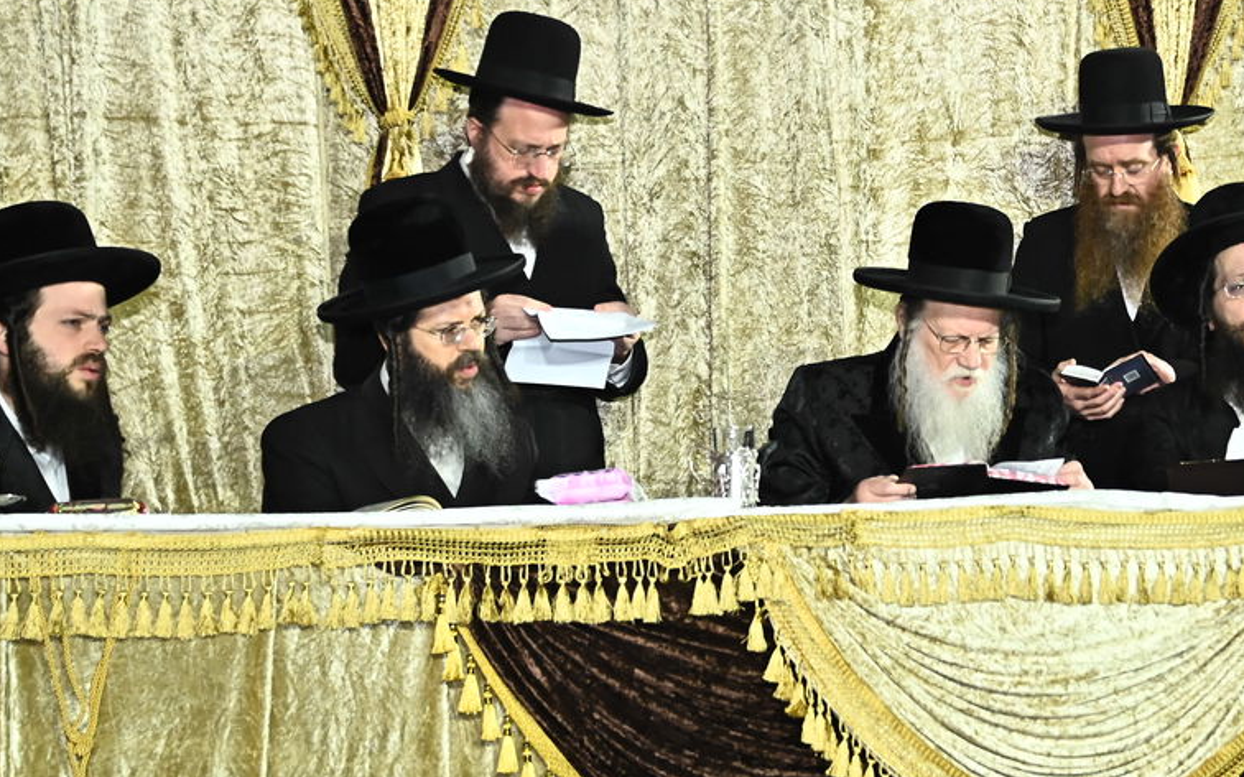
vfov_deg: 11.2
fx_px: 3965
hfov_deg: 17.7
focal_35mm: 117
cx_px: 989
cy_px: 361
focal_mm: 62
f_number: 4.8
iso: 3200
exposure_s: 1/125
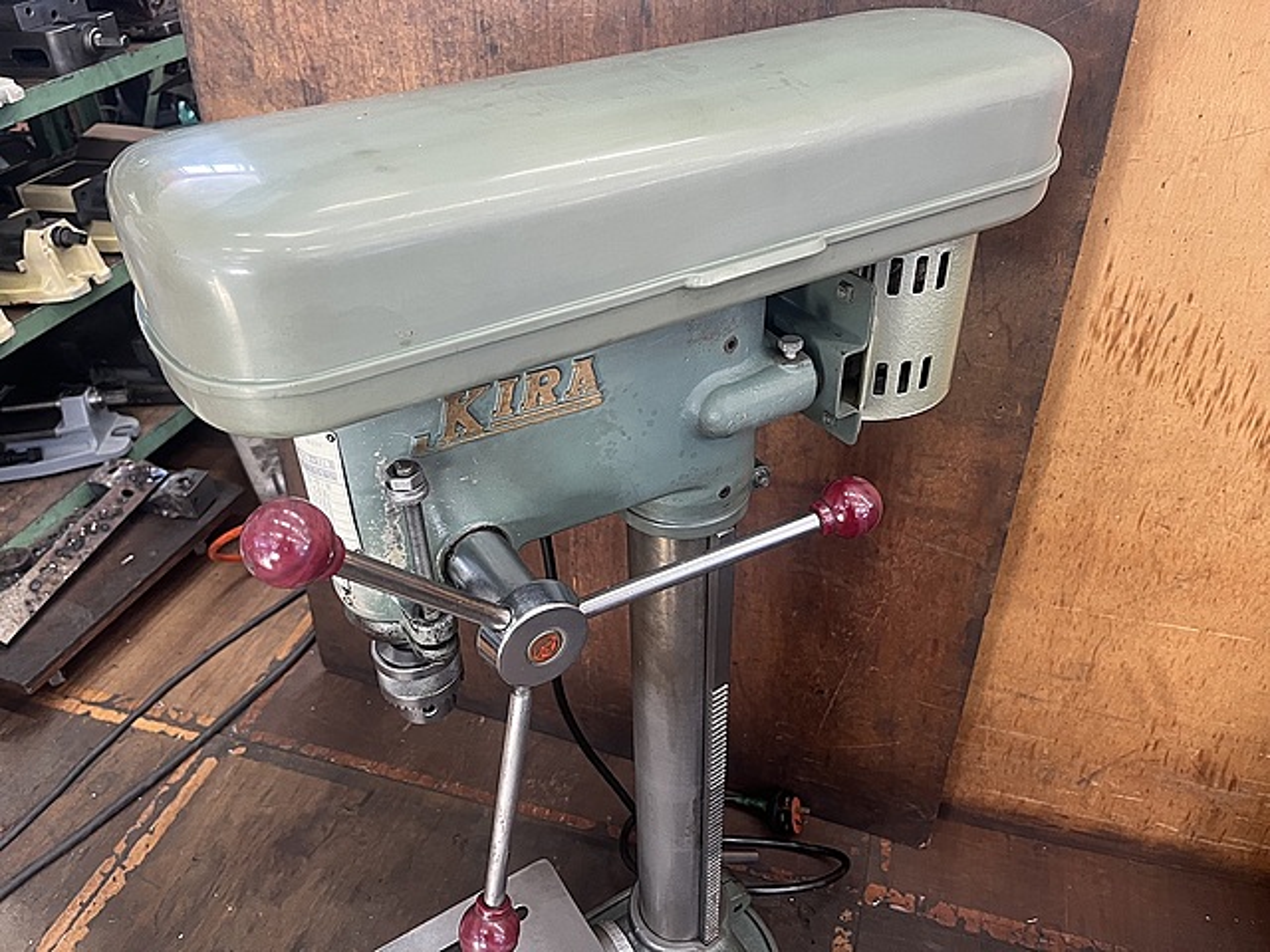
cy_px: 476
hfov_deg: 67.3
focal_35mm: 26
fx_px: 954
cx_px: 635
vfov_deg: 53.1
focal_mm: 5.1
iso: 160
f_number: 1.6
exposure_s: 1/60
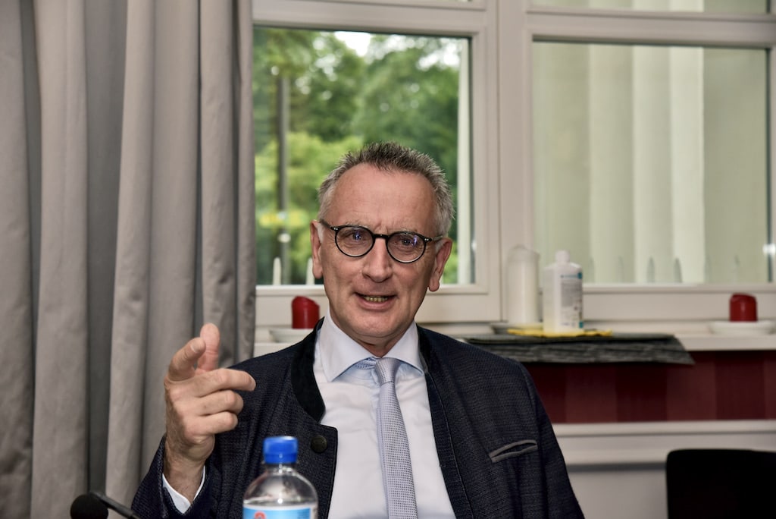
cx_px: 388
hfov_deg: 26.0
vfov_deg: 17.5
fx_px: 1682
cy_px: 260
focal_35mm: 78
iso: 800
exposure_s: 1/60
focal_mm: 78
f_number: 7.1
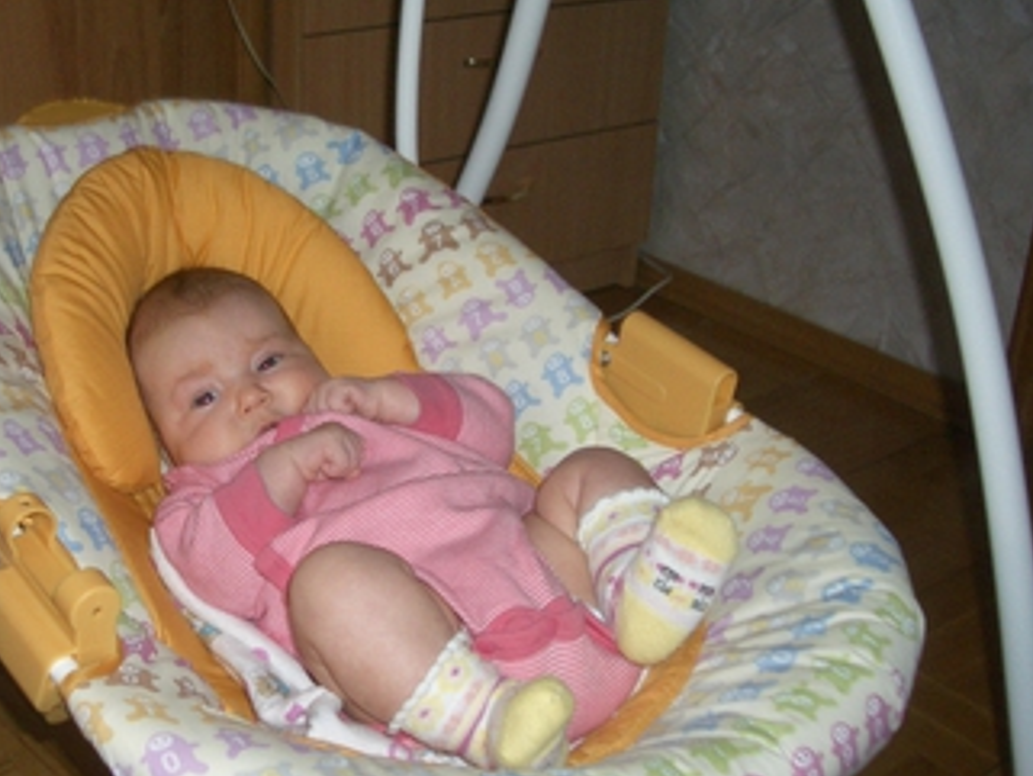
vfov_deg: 29.7
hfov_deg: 38.4
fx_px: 1463
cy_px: 406
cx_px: 325
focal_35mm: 49
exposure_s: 1/60
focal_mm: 5.8
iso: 100
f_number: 2.6
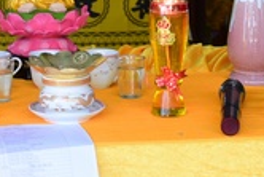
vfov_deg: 8.8
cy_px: -145
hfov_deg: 13.8
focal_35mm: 149
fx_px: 1094
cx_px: 105
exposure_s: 1/20
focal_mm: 38
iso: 320
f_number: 4
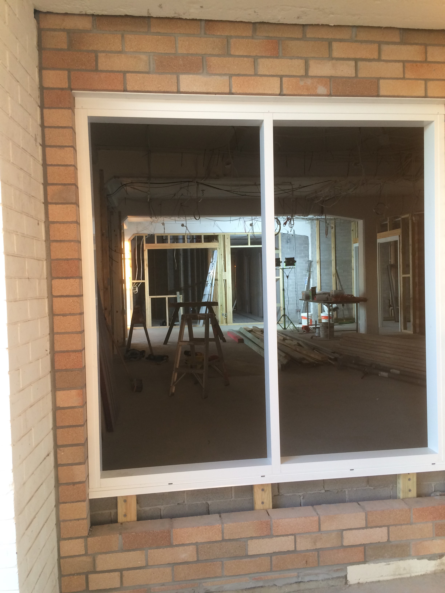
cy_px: 296
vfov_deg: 61.7
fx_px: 497
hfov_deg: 48.2
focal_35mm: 29
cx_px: 222
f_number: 2.2
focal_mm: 4.15
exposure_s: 1/33
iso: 100
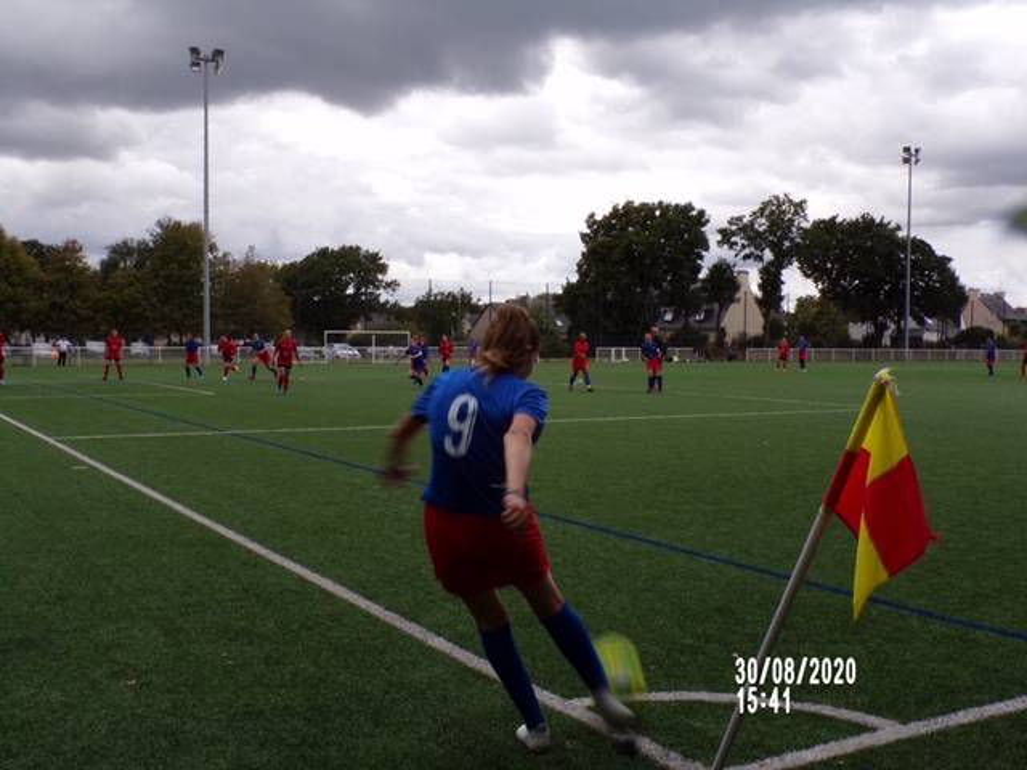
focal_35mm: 37
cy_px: 385
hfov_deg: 50.1
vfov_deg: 38.7
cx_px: 514
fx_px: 1098
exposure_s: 1/100
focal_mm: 6.6
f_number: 8.8
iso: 80
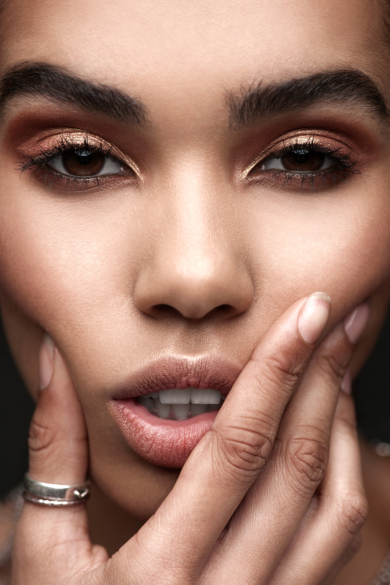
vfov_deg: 19.3
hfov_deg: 12.9
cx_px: 194
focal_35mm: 106
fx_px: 1722
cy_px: 295
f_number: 7.1
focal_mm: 105
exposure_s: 1/125
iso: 100
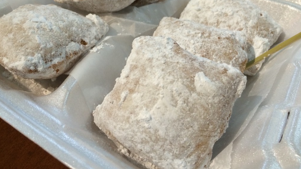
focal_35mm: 32
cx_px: 151
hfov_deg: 61.0
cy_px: 56
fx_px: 255
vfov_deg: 36.3
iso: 125
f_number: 2.2
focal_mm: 4.15
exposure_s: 1/30
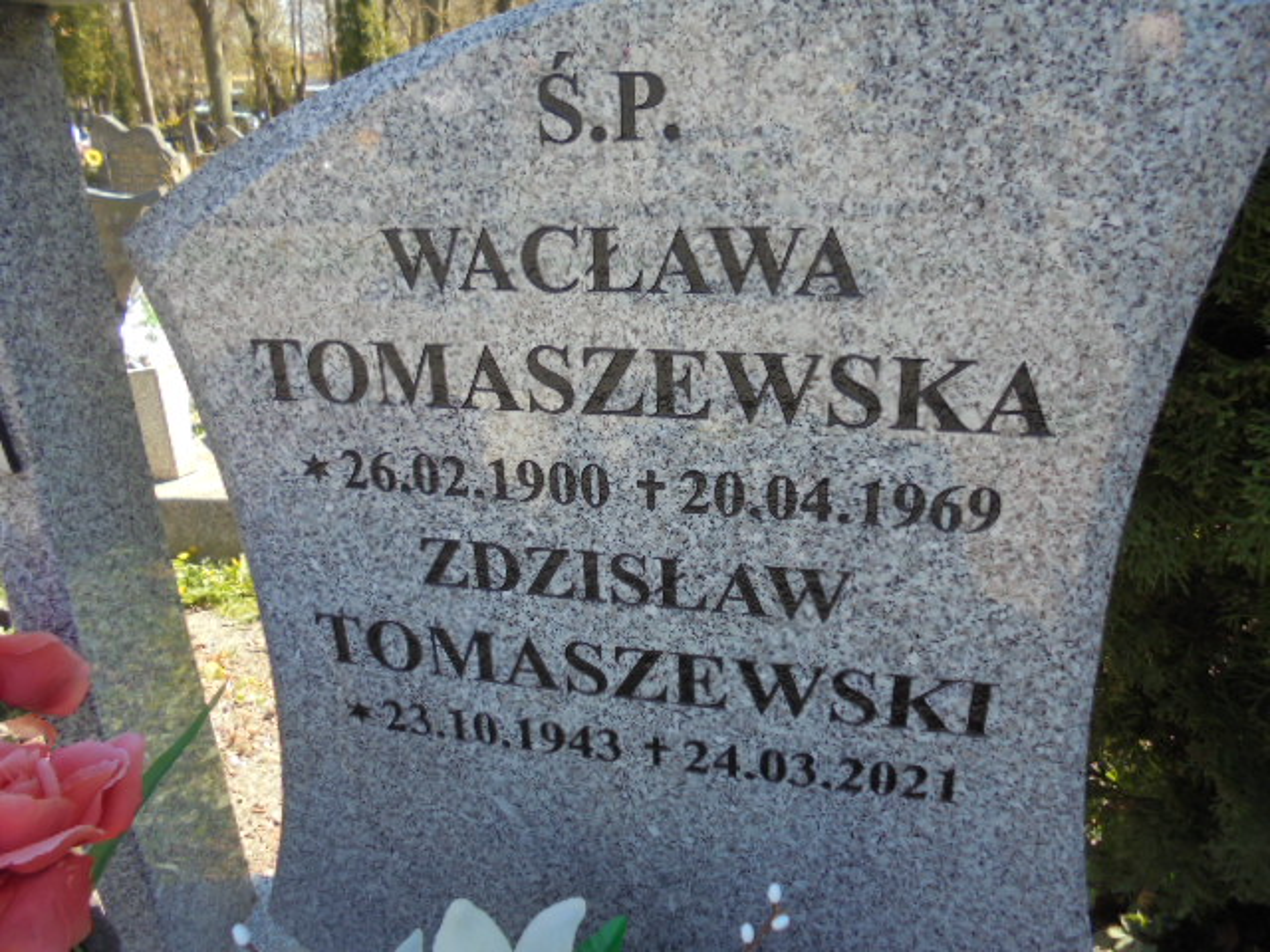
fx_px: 954
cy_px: 476
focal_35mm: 26
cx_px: 635
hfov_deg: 67.3
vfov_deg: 53.1
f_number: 3.5
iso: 100
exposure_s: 1/250
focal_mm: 4.6
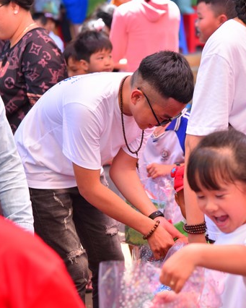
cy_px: 148
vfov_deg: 14.2
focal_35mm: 136
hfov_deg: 11.4
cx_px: 142
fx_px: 1237
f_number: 5
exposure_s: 1/250
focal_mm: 95
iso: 200
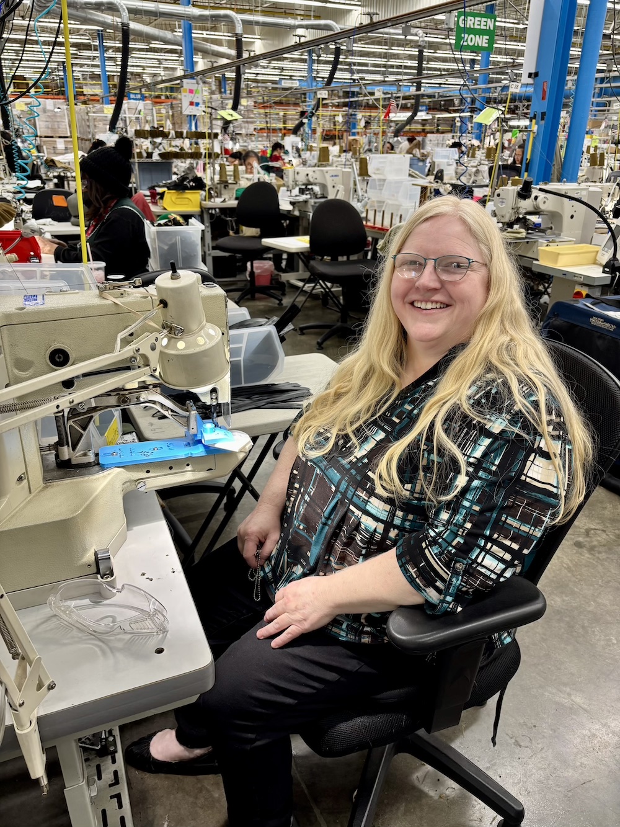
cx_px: 310
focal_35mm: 26
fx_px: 621
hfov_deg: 53.1
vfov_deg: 67.3
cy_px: 414
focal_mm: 5.96
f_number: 1.6
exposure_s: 1/60
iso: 80
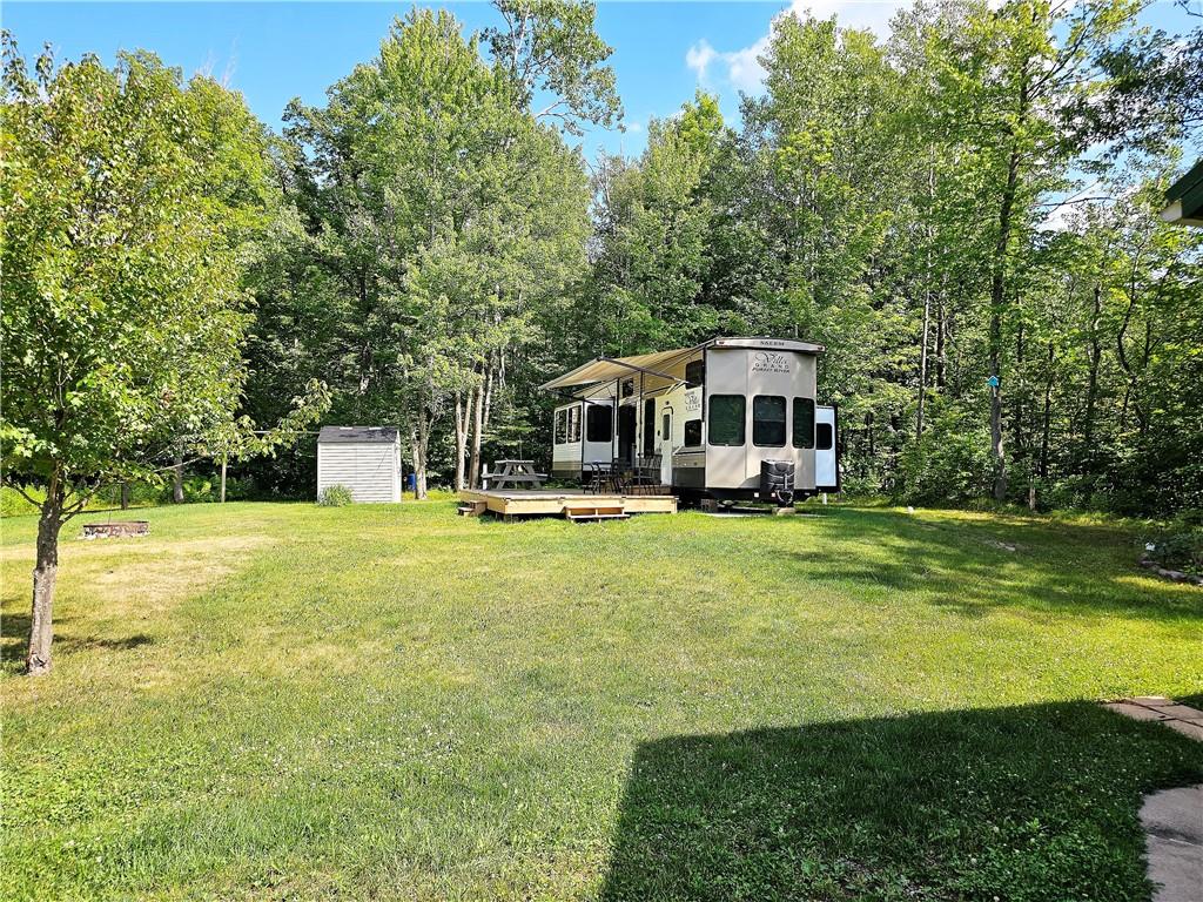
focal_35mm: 23
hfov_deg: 73.9
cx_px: 602
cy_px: 451
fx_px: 799
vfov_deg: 58.9
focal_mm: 6.3
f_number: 1.7
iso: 10
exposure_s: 1/434
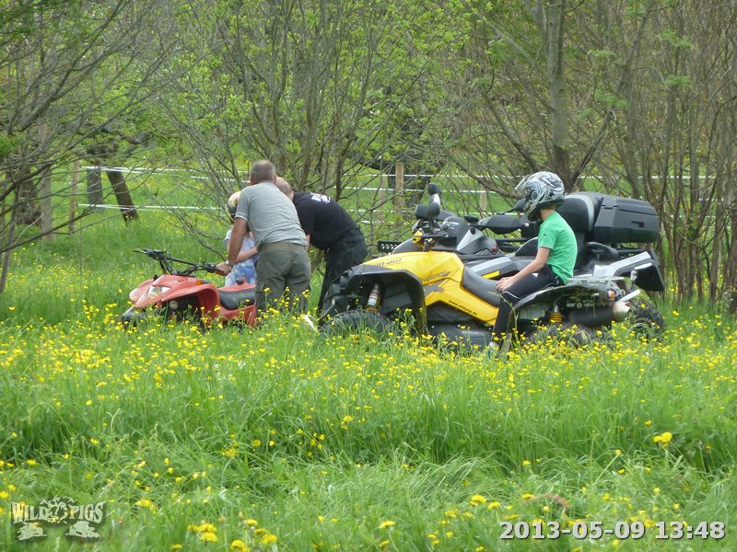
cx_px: 368
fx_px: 7026
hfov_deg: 6.0
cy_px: 276
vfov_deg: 4.5
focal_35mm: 330
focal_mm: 49.2
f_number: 4.9
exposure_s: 1/250
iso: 200
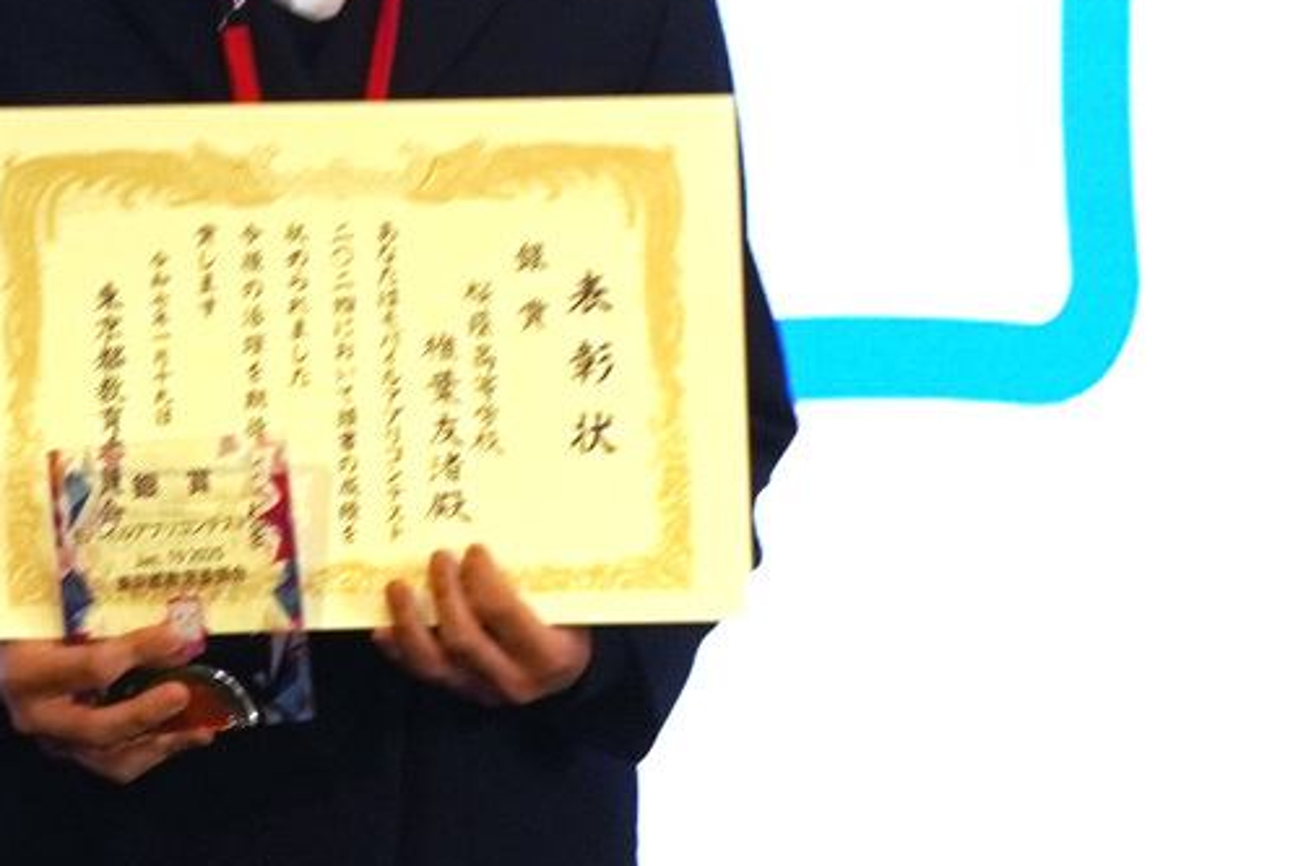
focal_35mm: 198
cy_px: 86
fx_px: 7148
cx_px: -166
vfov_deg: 6.9
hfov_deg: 10.2
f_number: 5.6
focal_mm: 55
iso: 320
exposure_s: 1/100
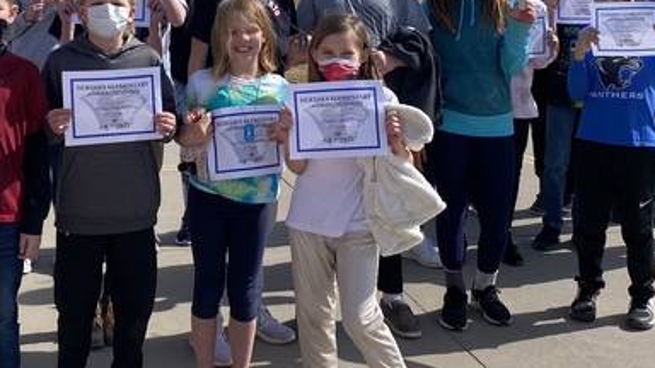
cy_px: 63
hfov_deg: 35.2
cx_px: 244
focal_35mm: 59
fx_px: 1025
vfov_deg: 20.1
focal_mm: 4.25
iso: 32
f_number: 1.8
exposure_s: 1/2890
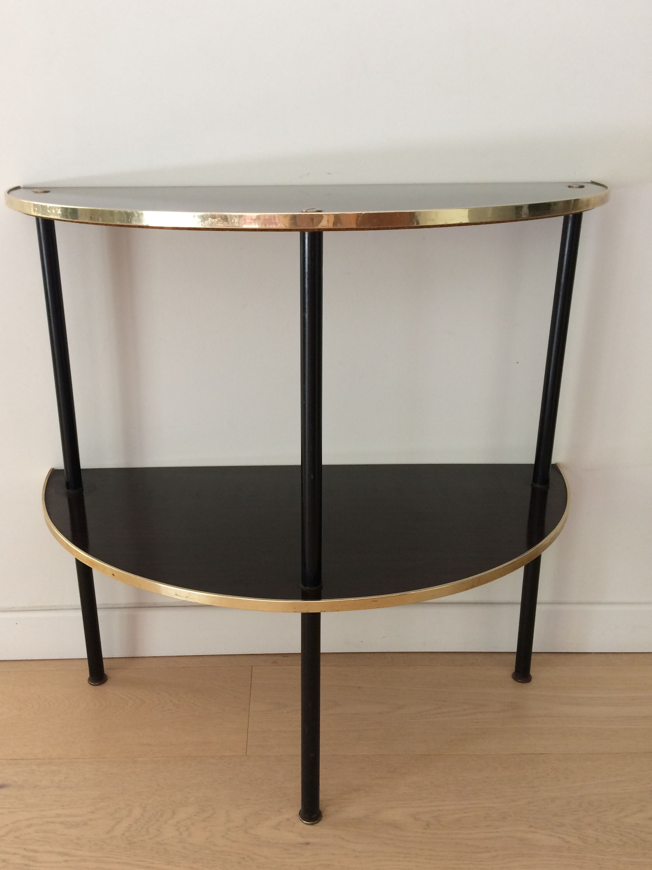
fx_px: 804
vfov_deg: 56.8
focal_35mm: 32
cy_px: 418
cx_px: 293
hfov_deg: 44.1
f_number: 2.2
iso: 100
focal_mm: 4.15
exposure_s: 1/33
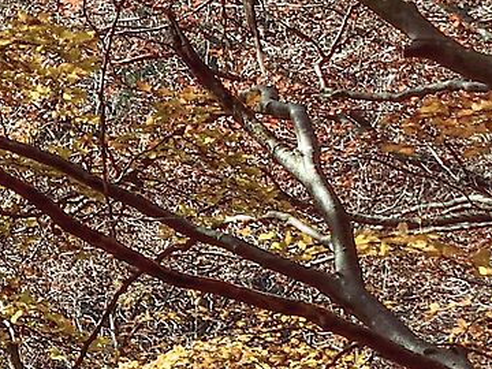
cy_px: 19
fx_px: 2459
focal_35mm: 173
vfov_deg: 8.5
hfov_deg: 9.5
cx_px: -869
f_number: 9
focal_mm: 18
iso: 100
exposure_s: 1/50
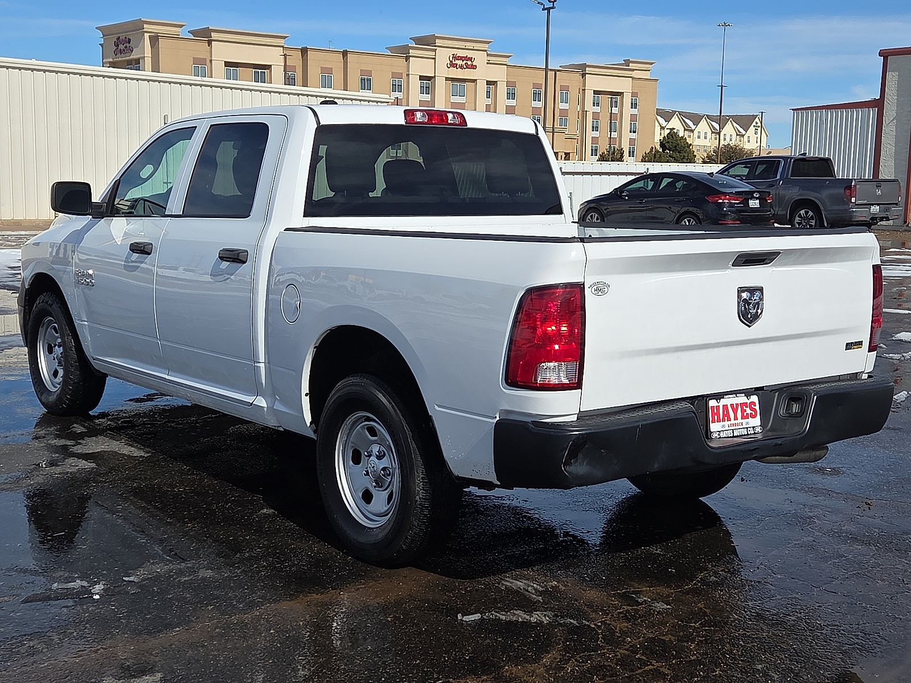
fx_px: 1237
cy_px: 342
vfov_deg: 30.9
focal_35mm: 47
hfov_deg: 40.4
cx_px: 456
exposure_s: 1/10000
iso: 56
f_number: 1.8
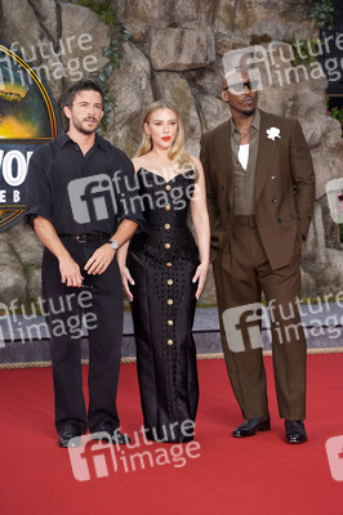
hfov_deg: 12.4
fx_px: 1575
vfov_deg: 18.6
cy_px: 258
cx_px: 172
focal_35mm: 110
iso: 200
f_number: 5.6
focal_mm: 110
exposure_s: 1/160
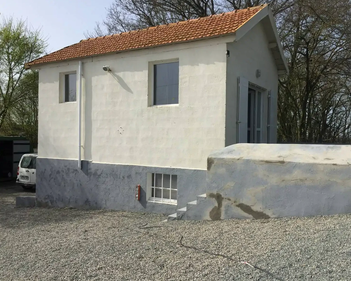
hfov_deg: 57.1
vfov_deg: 47.1
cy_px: 139
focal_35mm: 31
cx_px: 191
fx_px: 322
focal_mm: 4.15
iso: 32
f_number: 2.2
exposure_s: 1/2475
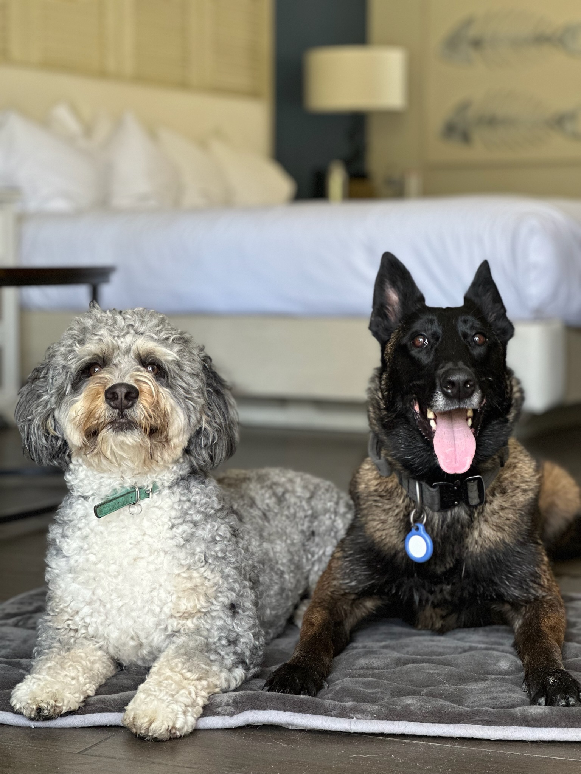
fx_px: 1723
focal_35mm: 77
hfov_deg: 19.1
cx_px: 290
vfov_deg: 25.3
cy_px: 387
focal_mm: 9
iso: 250
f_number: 2.8
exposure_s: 1/61
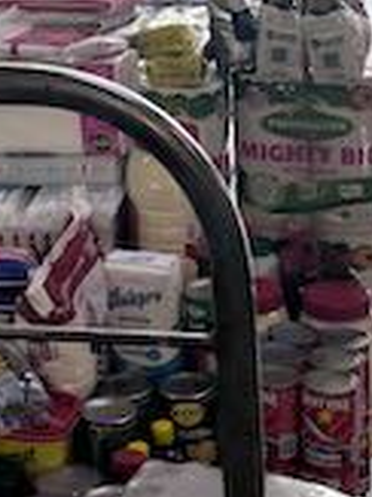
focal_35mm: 102
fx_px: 1463
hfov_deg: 14.4
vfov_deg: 18.4
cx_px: 49
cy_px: -79
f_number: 1.6
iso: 100
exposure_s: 1/50
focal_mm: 5.96
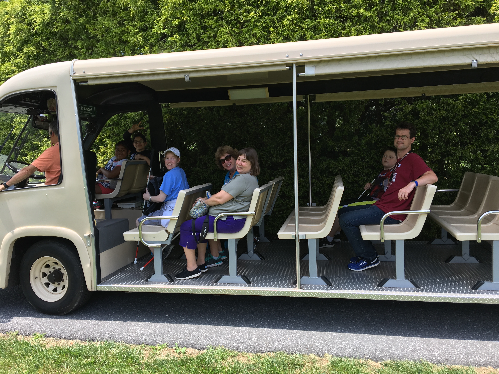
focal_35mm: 29
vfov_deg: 48.2
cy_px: 187
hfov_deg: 61.7
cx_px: 250
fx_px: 418
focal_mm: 4.15
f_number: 2.2
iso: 25
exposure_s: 1/513
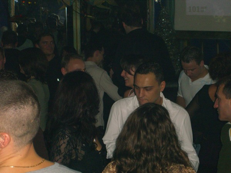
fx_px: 761
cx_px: 116
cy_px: 86
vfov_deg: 13.0
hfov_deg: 17.3
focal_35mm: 114
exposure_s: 1/60
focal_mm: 23.7
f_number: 5.1
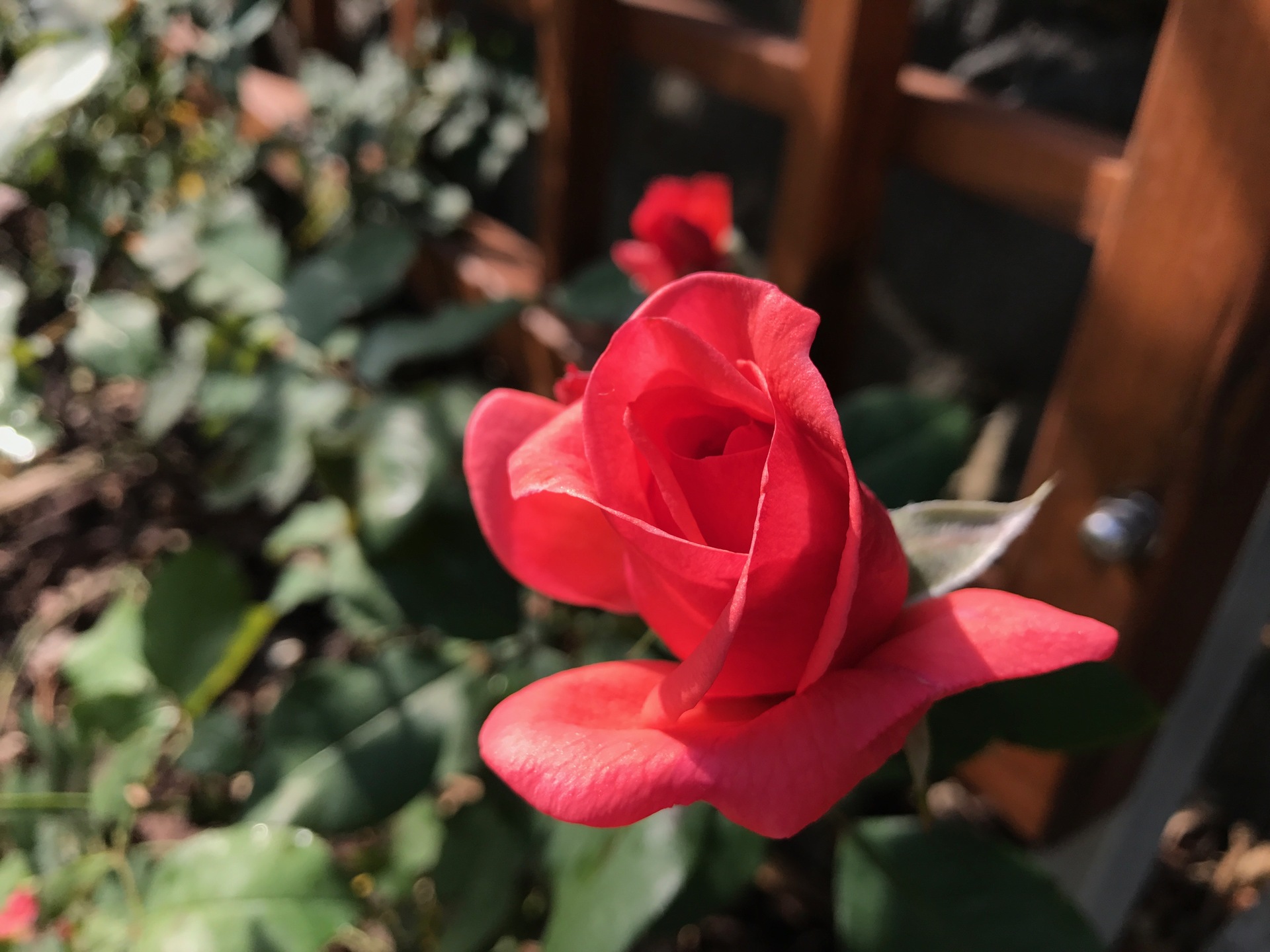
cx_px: 635
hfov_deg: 63.4
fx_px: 1027
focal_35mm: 28
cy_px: 476
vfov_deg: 49.7
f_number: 1.8
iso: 20
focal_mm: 3.99
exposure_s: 1/1053
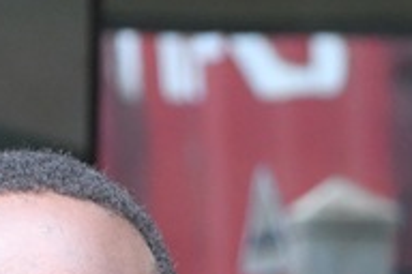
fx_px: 5790
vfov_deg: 2.7
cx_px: 82
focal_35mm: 506
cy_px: 675
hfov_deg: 4.1
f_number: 5
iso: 1250
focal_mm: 65
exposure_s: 1/640
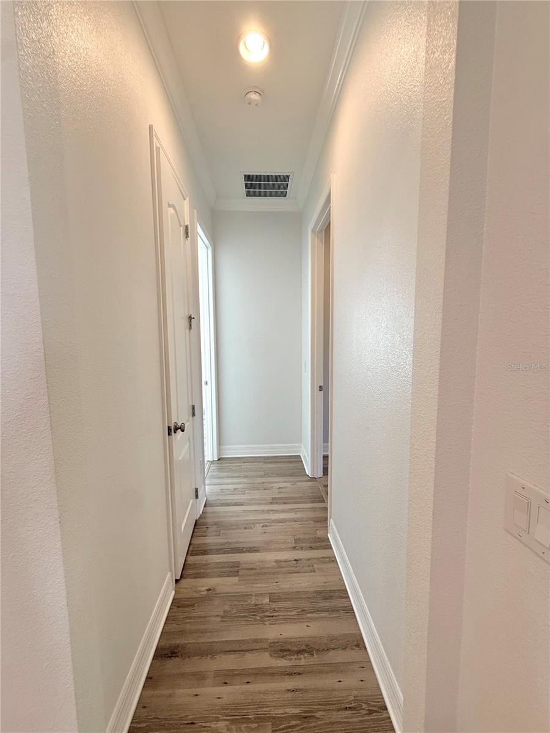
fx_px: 297
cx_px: 275
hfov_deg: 85.7
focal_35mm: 14
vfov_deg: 102.1
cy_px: 366
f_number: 2.2
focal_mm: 2.22
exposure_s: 1/120
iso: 160
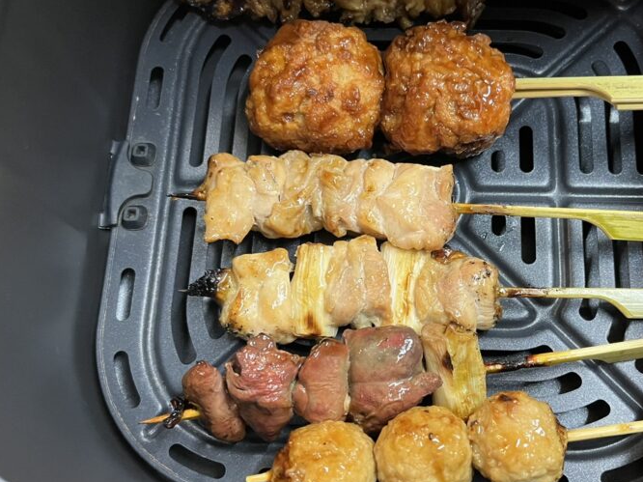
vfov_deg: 35.9
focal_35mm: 40
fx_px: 743
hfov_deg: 46.3
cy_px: 262
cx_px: 413
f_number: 1.6
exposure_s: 1/50
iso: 400
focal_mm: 5.1
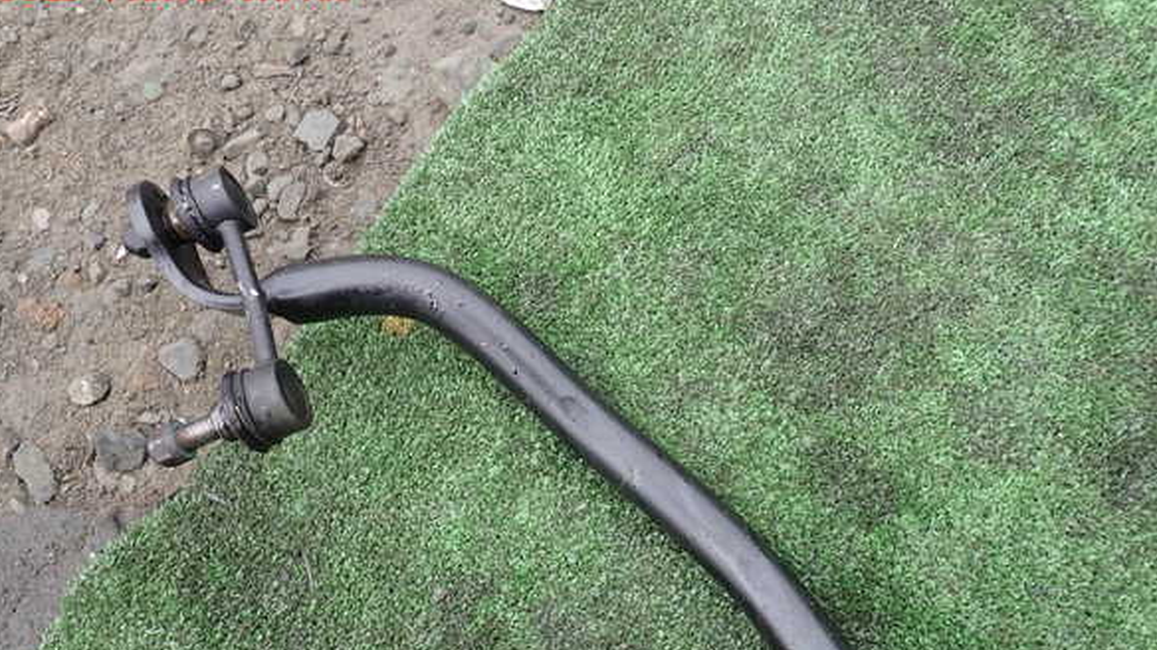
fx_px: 859
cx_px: 580
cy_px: 408
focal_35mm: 28
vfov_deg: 41.1
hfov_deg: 67.9
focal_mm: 4.5
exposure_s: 1/125
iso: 100
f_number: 2.8
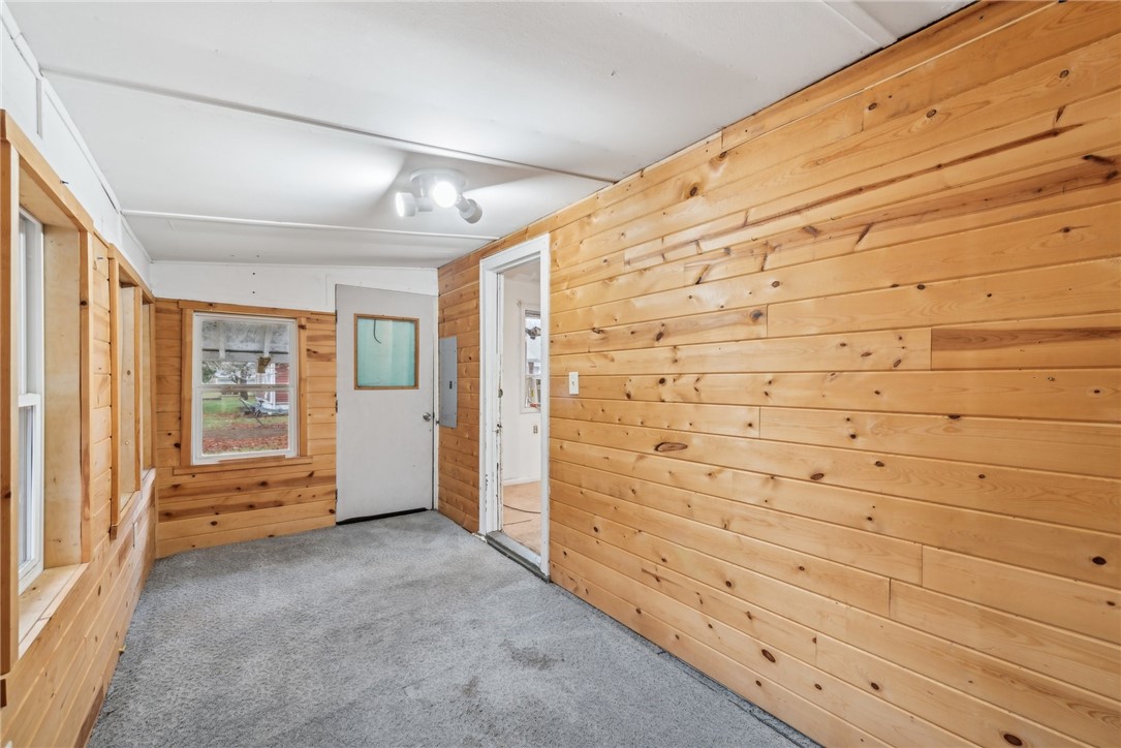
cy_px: 374
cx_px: 560
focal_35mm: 14
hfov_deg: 104.2
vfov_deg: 81.2
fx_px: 436
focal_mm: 14
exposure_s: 1/2.5
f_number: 11
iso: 50
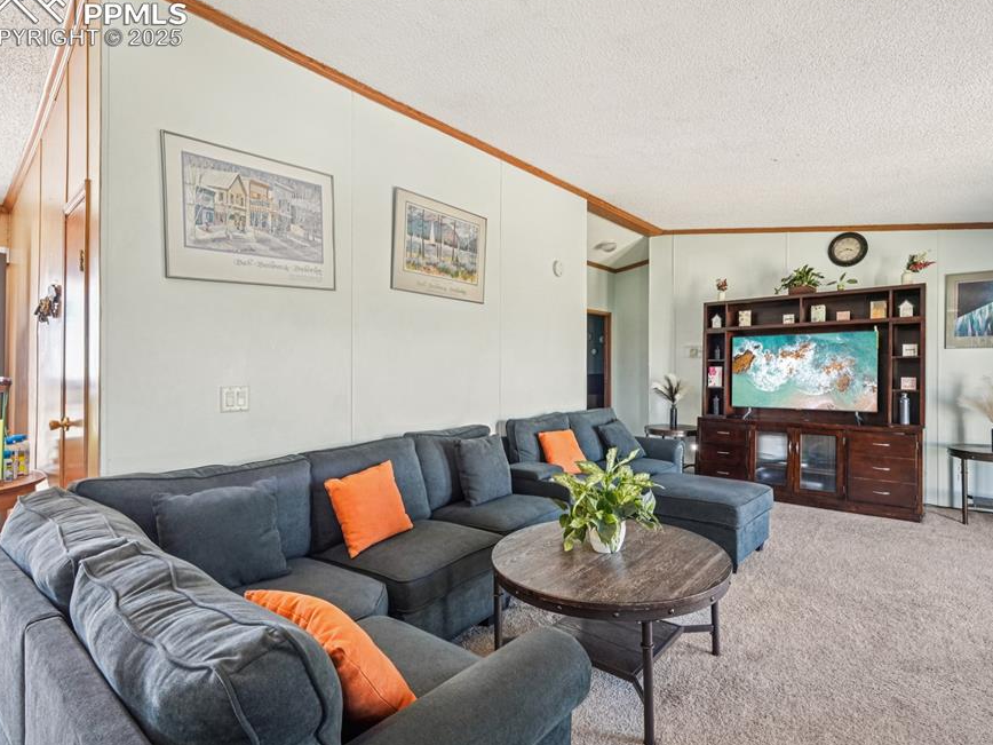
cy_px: 373
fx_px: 488
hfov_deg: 90.8
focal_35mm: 17
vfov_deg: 74.7
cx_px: 543
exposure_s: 1/5
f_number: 8
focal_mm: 10
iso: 800
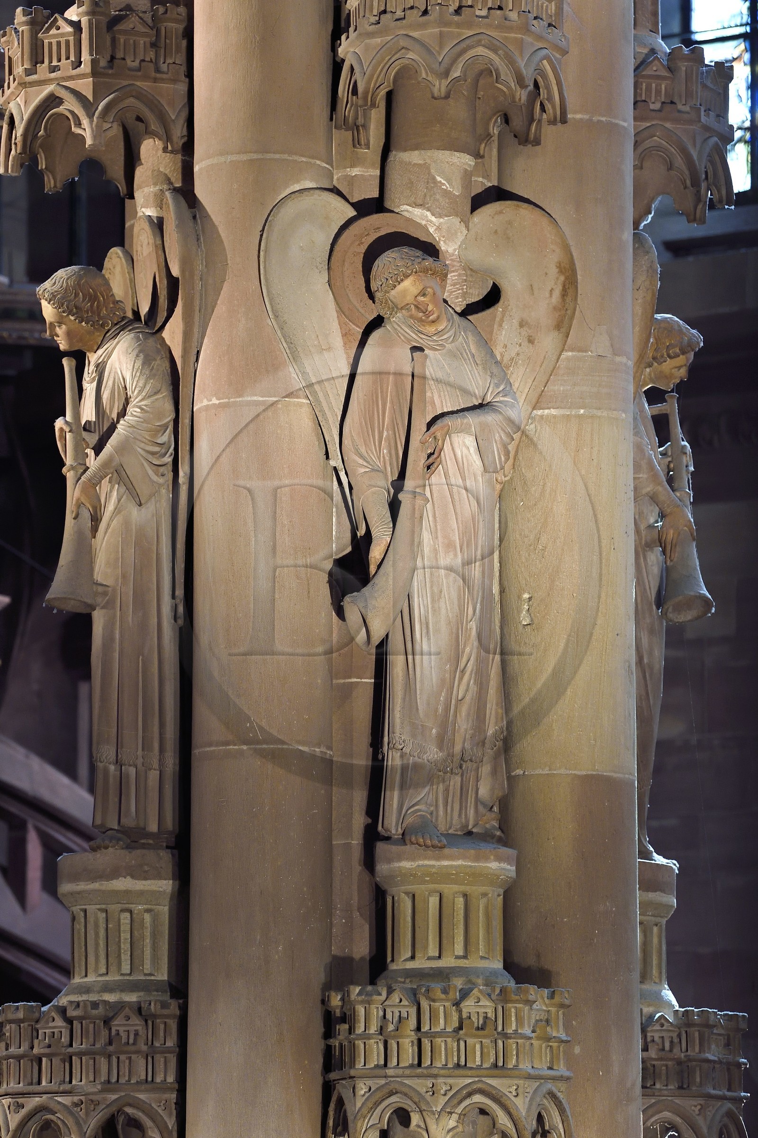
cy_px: 569
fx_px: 4268
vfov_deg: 15.2
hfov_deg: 10.1
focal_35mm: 135
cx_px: 379
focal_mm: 135
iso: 1600
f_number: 4.5
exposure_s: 1/40
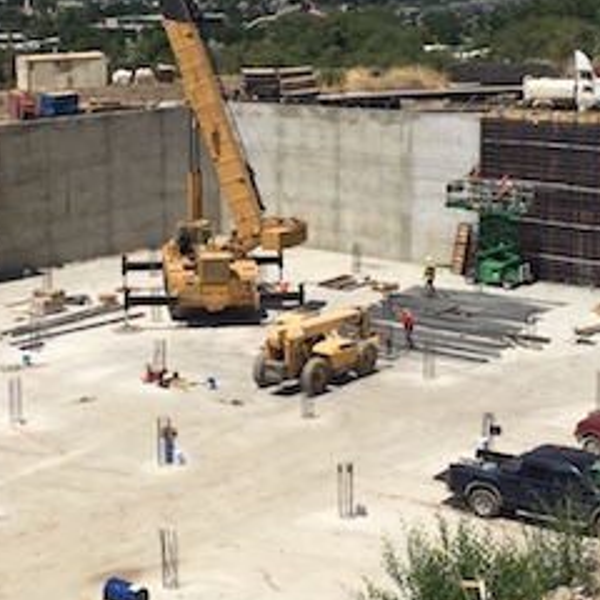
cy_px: 236
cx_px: 198
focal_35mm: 80
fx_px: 1569
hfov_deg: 21.6
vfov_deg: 21.6
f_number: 2.2
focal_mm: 4.15
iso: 32
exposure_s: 1/4405
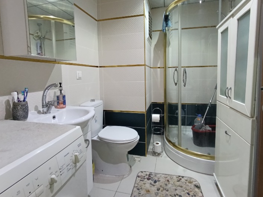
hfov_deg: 87.7
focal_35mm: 18
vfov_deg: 71.3
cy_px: 87
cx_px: 137
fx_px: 137
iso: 640
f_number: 2.2
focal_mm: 1.65
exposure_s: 1/33.3
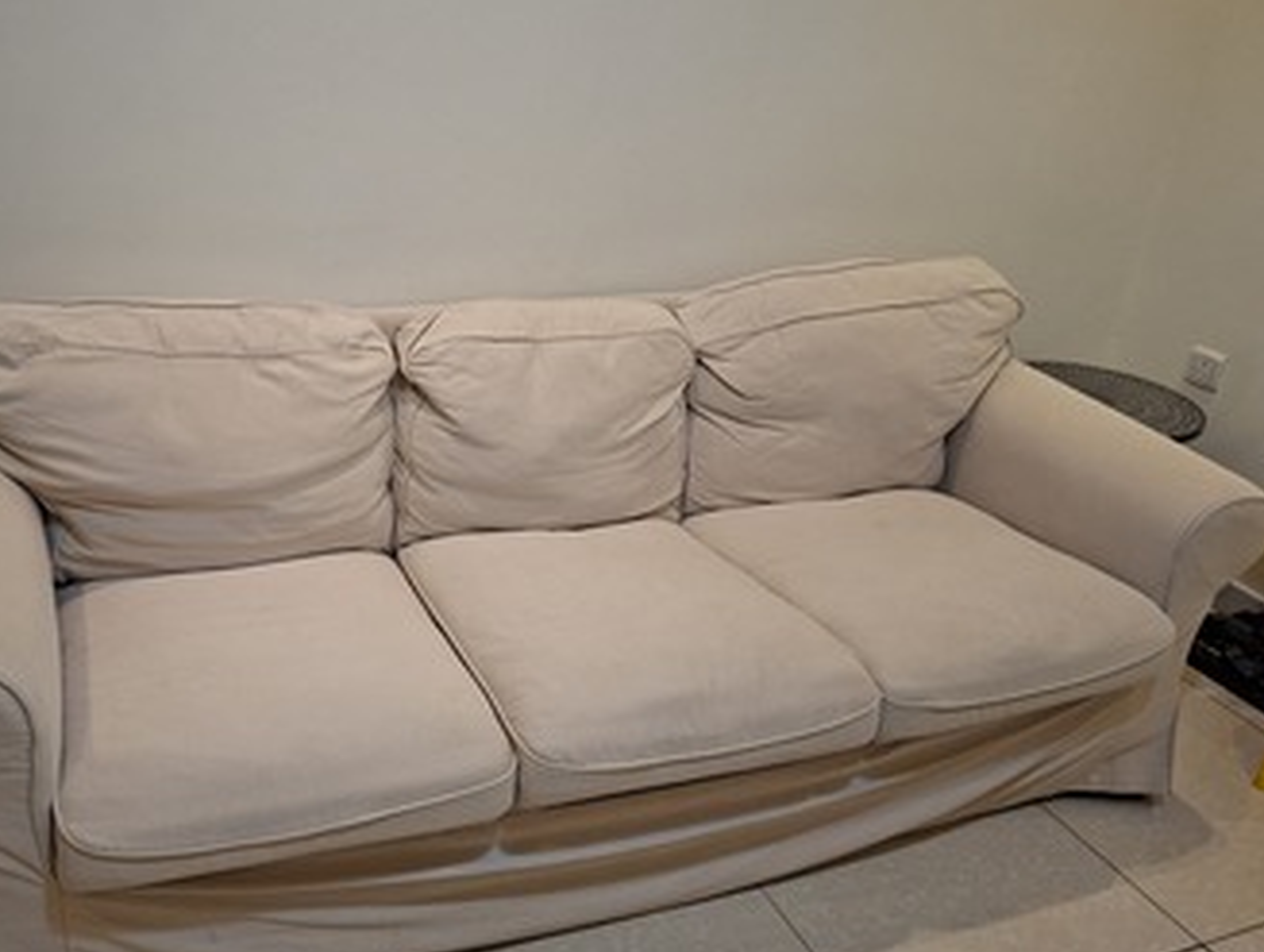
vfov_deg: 44.3
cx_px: 480
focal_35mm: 32
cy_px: 464
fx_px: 1170
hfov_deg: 56.1
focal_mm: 5.54
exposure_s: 1/100
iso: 320
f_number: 1.8
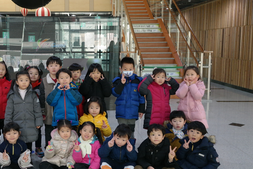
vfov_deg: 28.6
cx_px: 78
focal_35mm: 47
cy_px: 88
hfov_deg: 41.2
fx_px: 330
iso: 800
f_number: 3.5
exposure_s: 1/40
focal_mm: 20
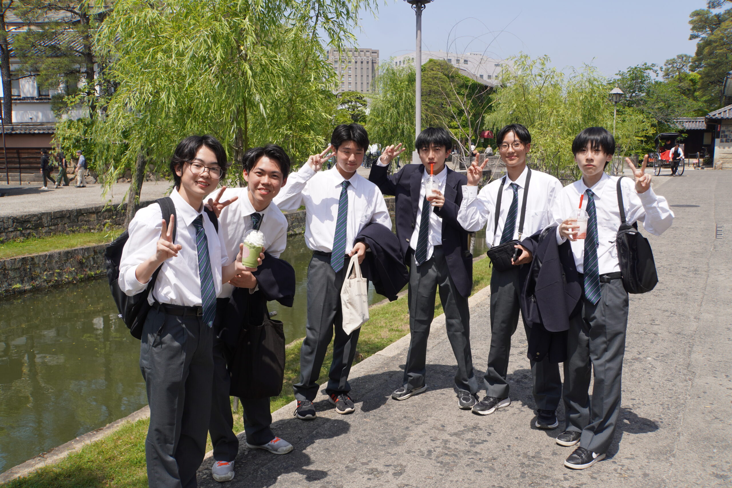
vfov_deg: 40.0
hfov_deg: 57.2
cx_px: 366
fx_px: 671
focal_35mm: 33
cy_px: 244
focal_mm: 22
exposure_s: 1/640
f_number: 4.5
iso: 100
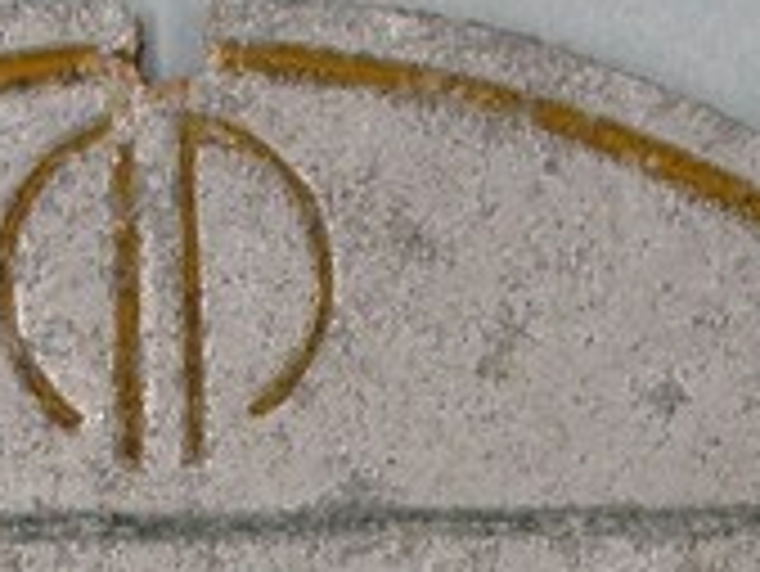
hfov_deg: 4.7
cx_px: 229
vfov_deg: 3.5
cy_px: 883
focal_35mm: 424
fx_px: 9316
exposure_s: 1/30
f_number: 4.2
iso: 100
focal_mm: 23.3
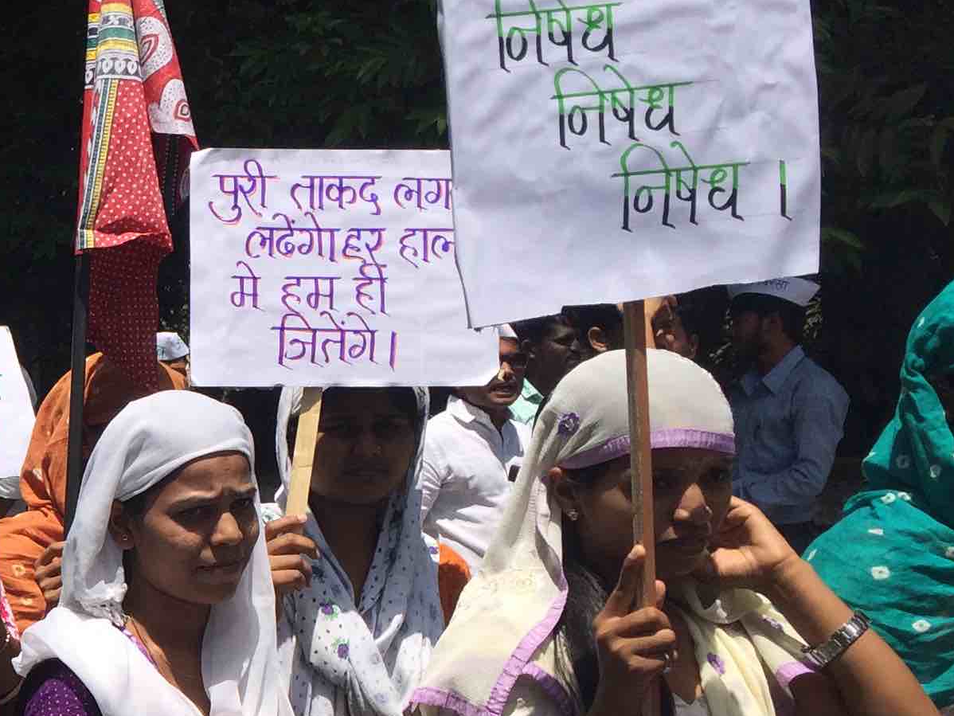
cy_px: 706
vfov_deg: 18.2
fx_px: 2178
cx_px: -274
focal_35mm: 79
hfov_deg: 22.2
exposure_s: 1/2415
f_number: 2.2
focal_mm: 4.15
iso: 32
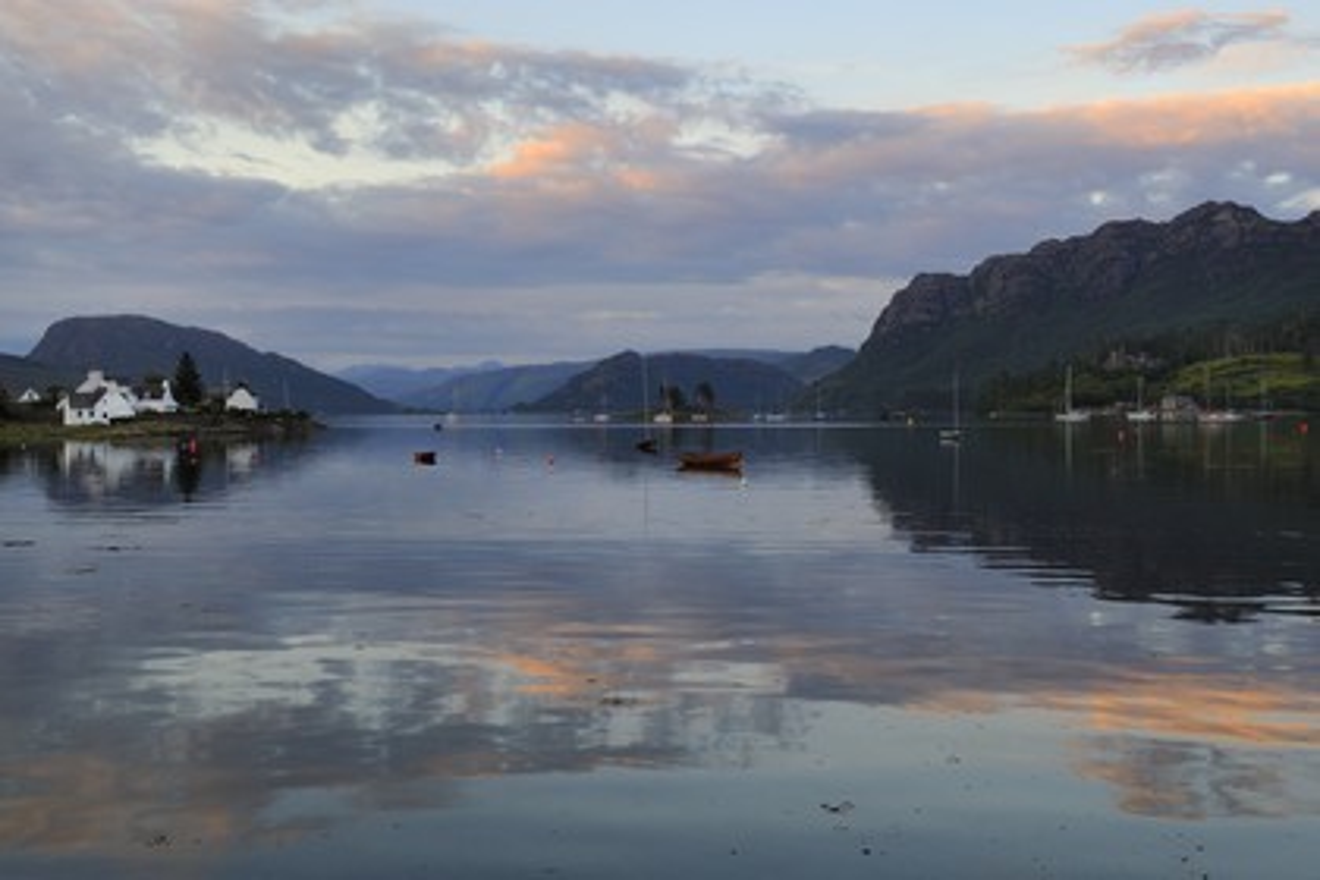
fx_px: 1467
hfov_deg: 48.5
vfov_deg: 33.4
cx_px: 660
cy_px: 440
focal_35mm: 40
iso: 400
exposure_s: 1/80
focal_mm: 40
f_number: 8
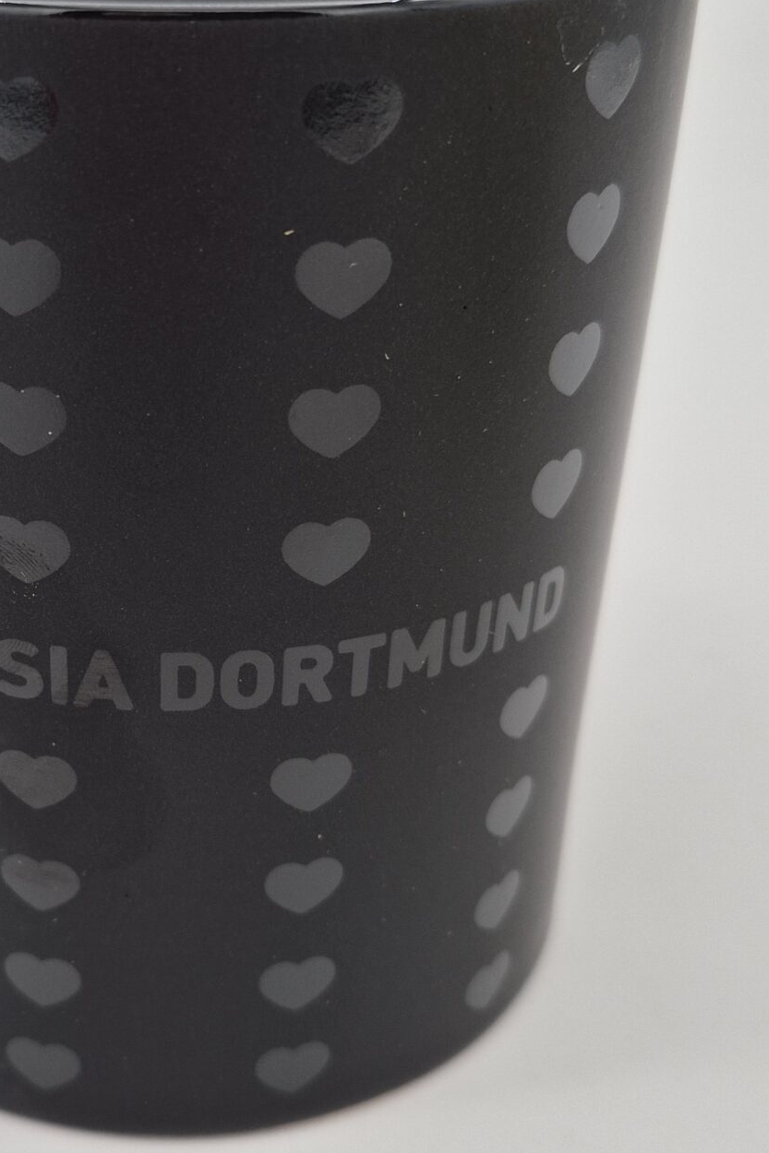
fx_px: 1570
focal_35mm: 49
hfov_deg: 27.0
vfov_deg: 40.3
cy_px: 612
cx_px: 150
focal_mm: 5.4
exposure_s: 1/180
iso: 50
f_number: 1.8
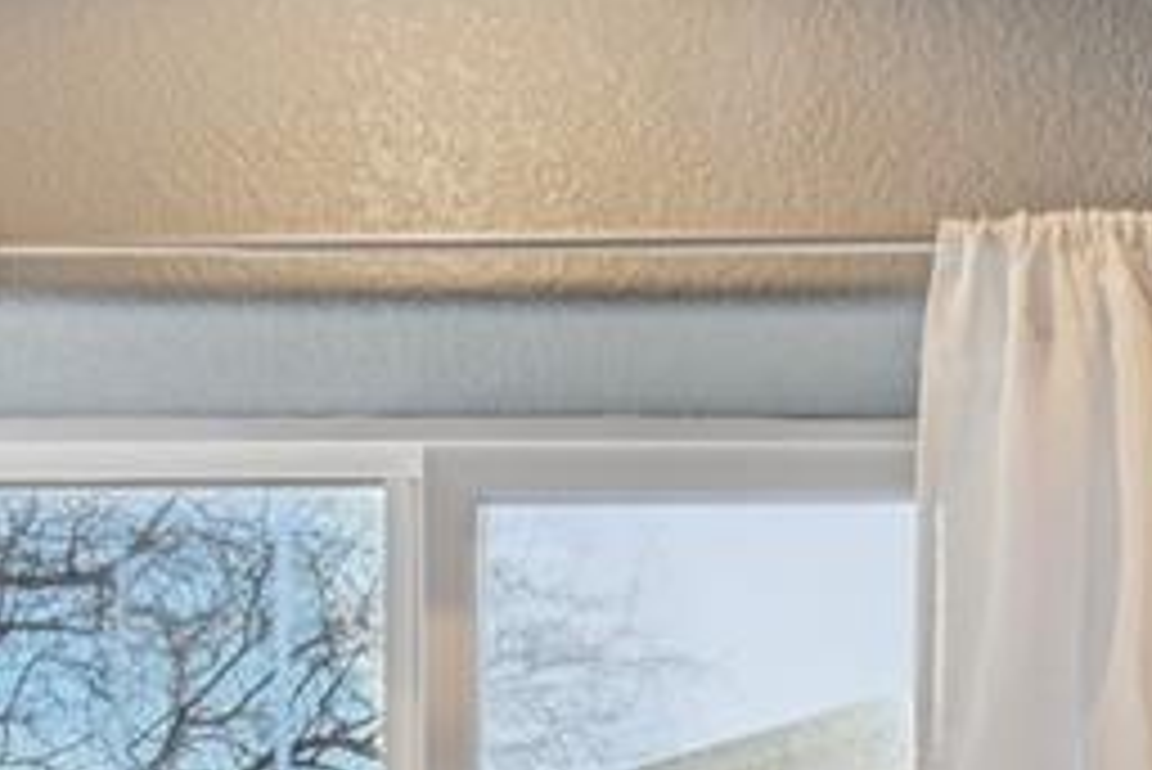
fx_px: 1793
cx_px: 423
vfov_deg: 18.8
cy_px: 1373
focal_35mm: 56
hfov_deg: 35.4
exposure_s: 1/13
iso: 400
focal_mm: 14
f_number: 13
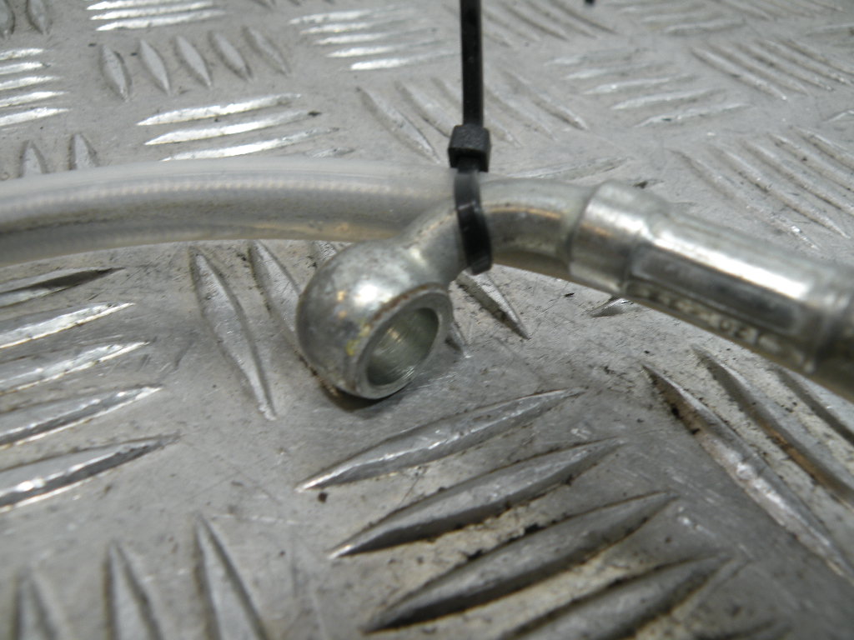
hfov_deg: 65.3
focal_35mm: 27
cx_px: 427
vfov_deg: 51.4
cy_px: 320
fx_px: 666
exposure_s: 1/64.5
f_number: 3.2
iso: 64
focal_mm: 4.7
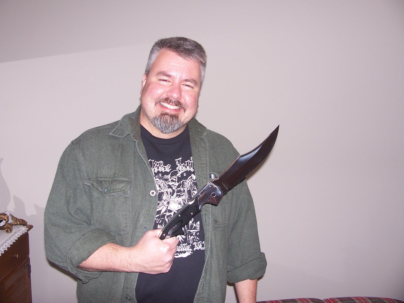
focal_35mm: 35
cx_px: 202
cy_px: 152
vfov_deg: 40.7
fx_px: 408
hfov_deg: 52.6
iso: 80
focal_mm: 6
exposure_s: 1/60
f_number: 2.8
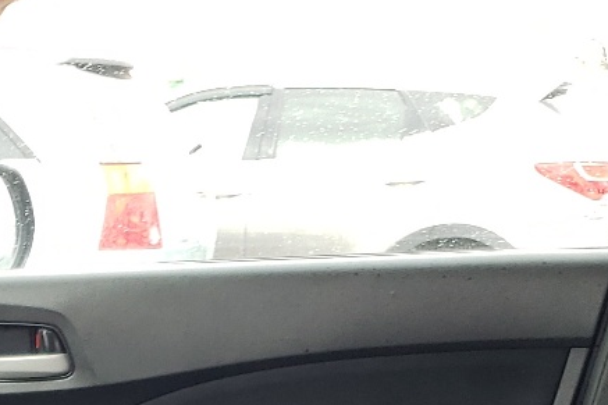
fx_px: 1671
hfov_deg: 19.9
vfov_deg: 12.4
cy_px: 781
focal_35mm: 99
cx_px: -29
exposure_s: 1/60.2
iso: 80
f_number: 1.5
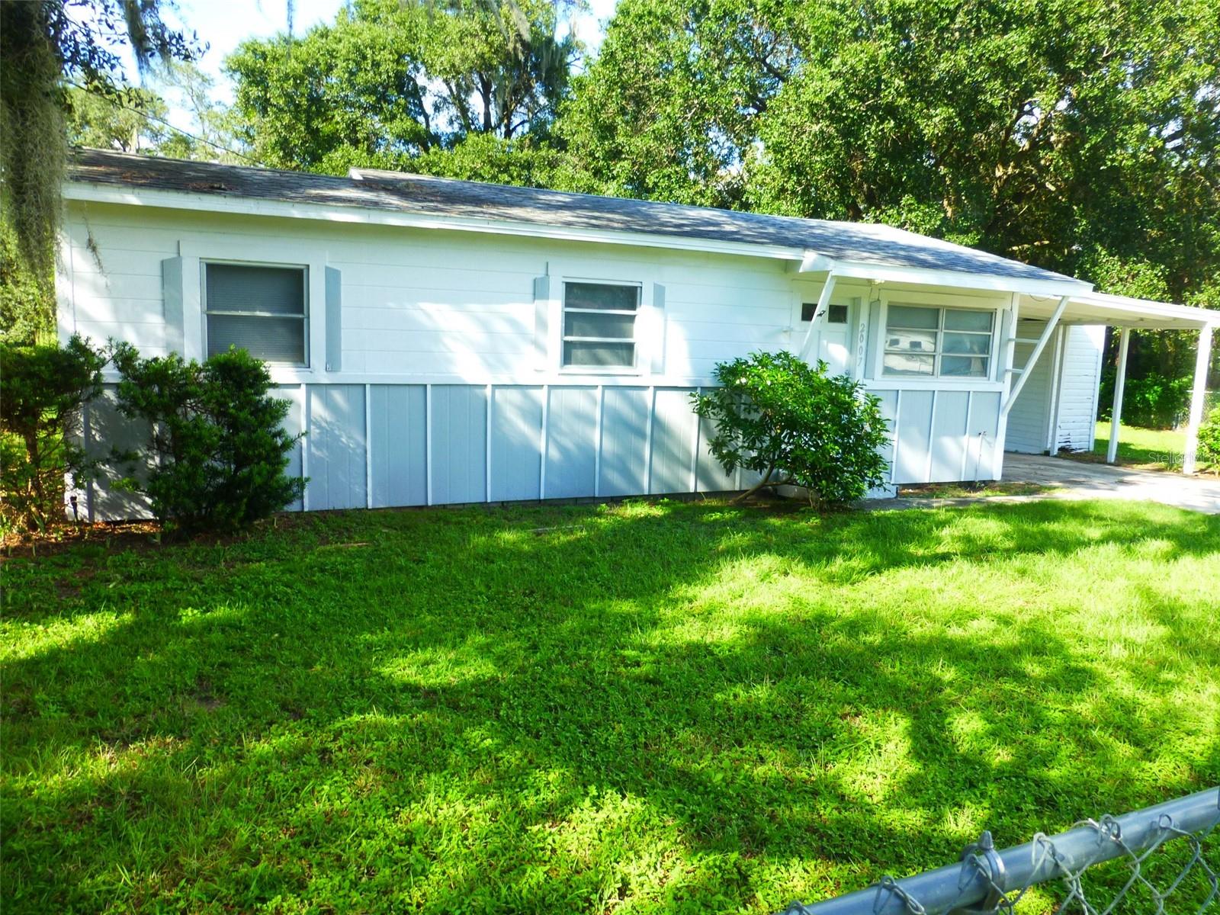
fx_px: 846
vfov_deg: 56.8
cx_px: 610
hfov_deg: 71.6
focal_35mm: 24
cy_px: 458
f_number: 4
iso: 100
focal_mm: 4.3
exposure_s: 1/160
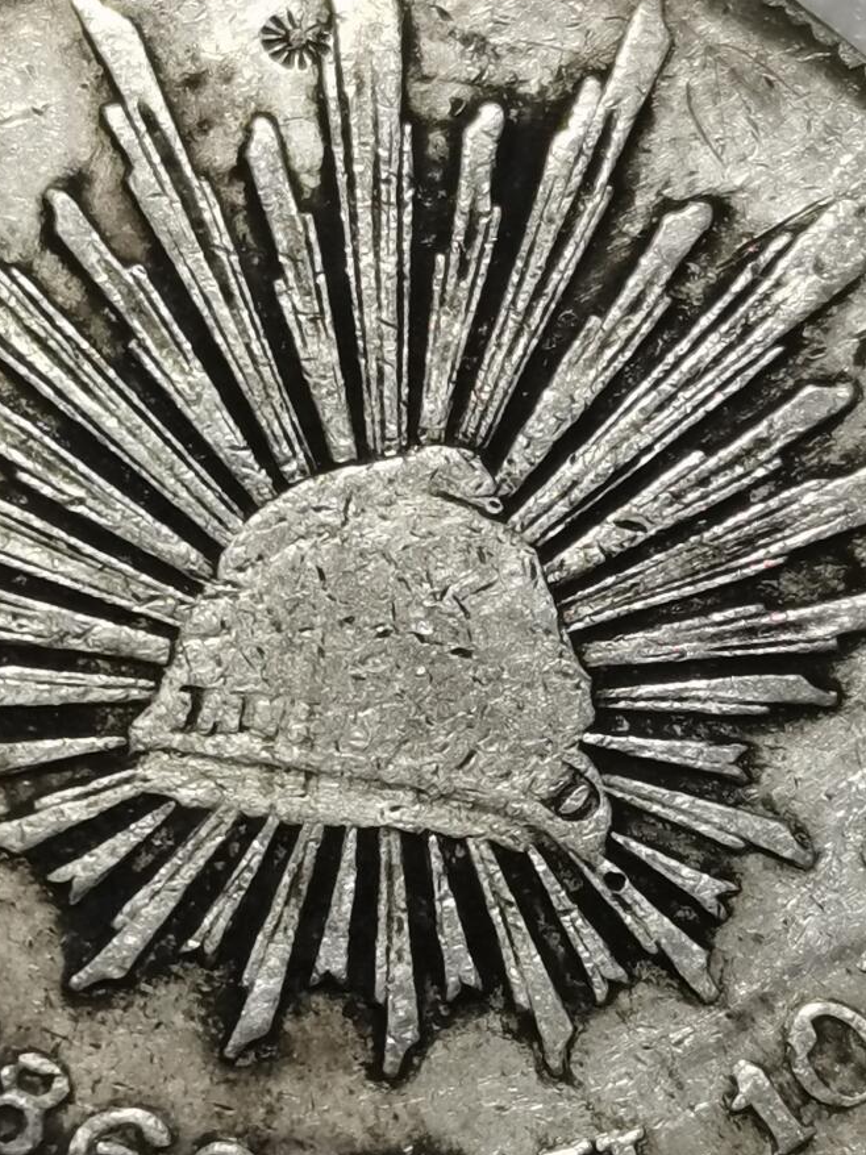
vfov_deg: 12.2
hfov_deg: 9.2
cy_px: 447
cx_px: 346
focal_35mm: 162
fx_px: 5406
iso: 64
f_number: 1.8
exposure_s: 1/100
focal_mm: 5.58
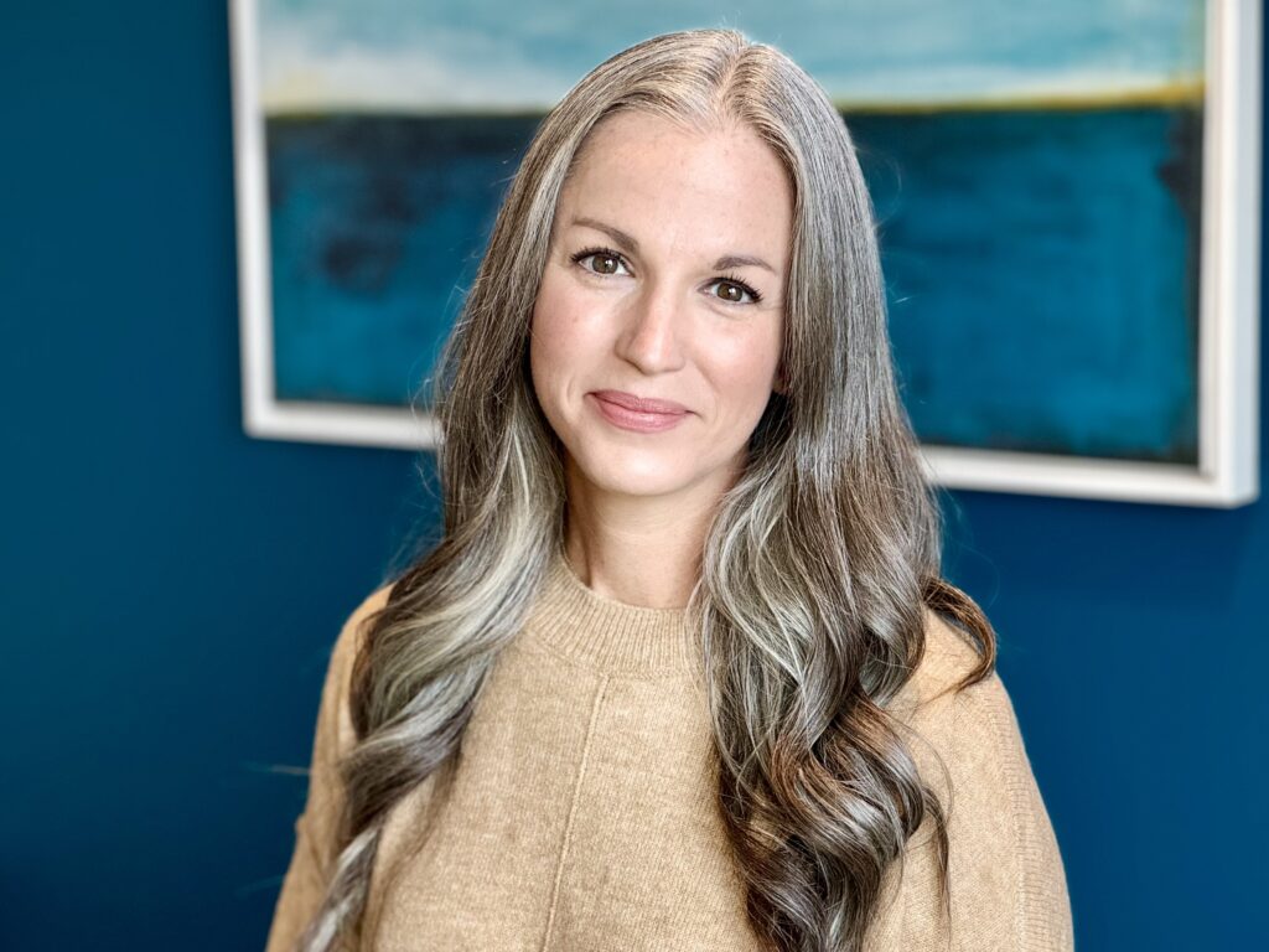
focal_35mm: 77
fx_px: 2823
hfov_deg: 25.3
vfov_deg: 19.1
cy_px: 476
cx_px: 634
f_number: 2.8
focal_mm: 9
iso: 200
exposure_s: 1/120
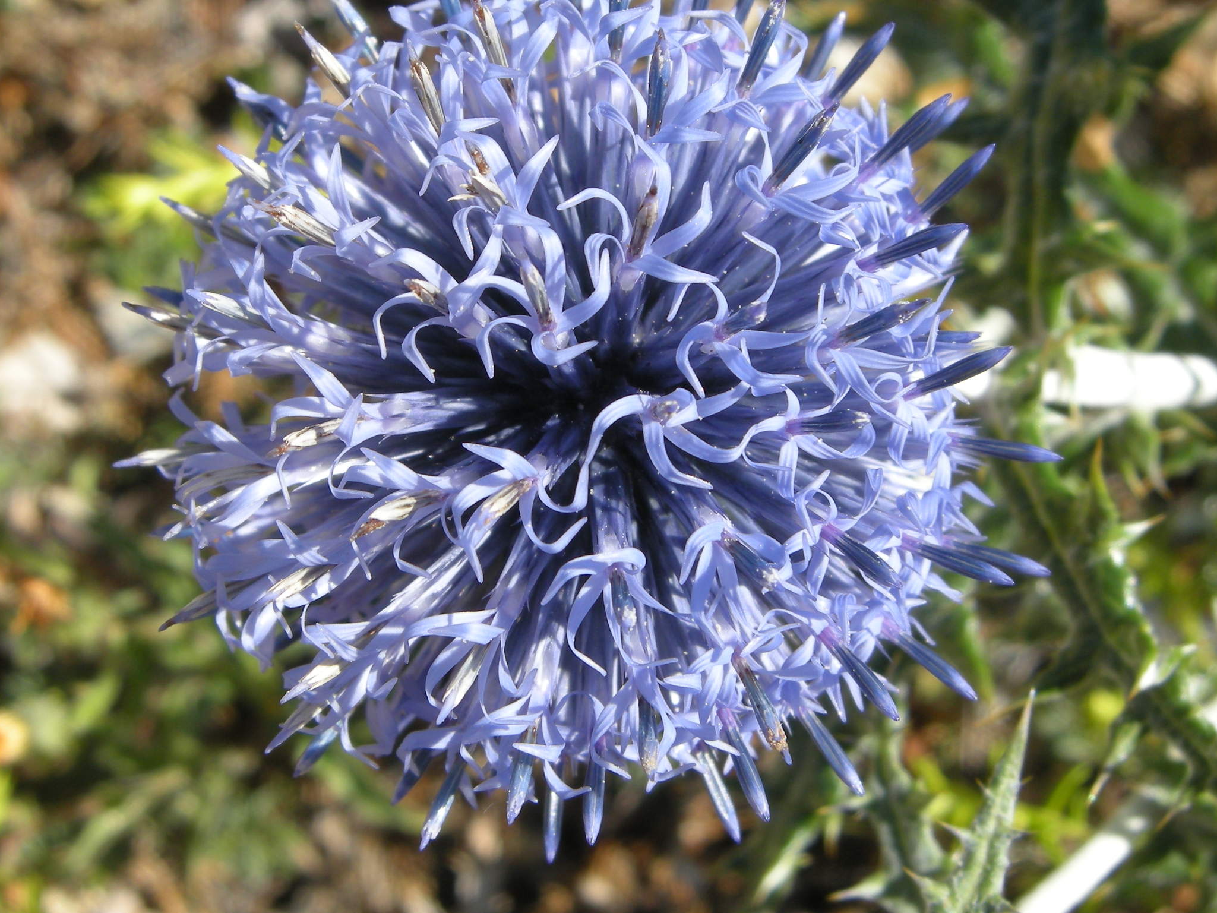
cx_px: 661
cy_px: 402
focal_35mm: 41
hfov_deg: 45.7
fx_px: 1442
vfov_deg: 35.1
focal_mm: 7.5
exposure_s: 1/211
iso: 64
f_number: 4.8
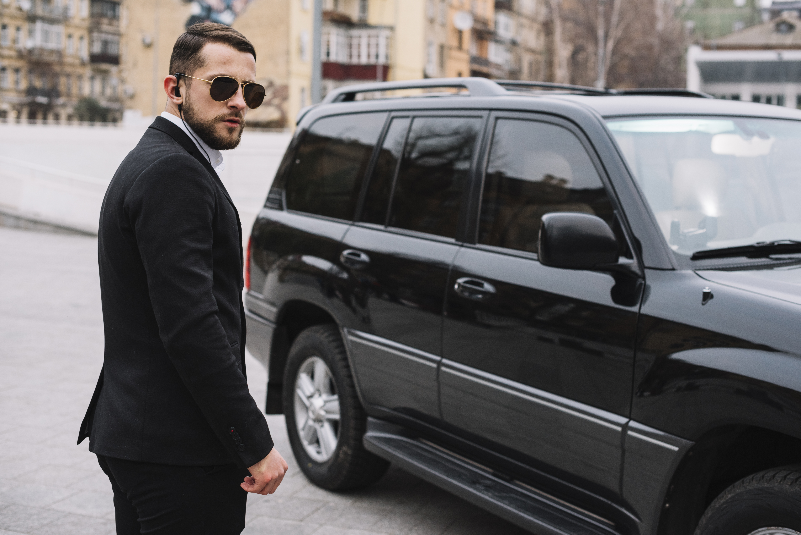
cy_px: 268
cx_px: 400
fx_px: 1113
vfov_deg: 27.0
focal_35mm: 50
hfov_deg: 39.6
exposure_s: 1/160
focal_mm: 50
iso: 500
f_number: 3.5
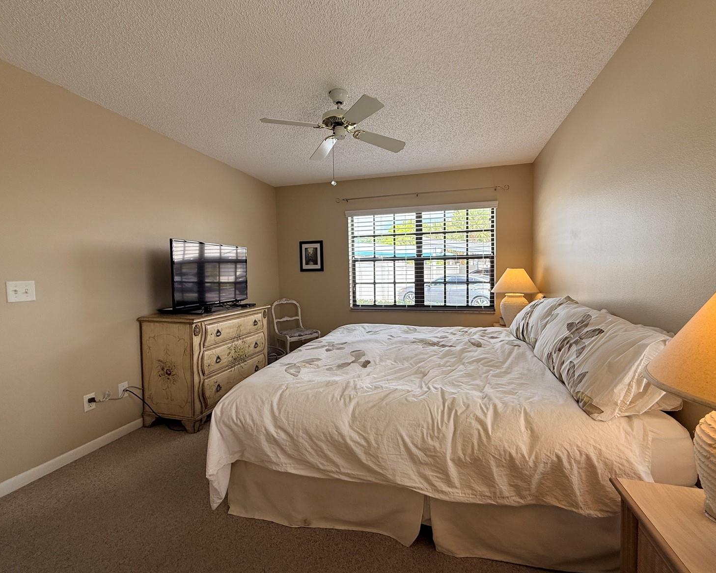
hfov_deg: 96.7
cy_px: 286
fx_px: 318
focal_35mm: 15
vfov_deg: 84.0
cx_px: 373
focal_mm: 2.22
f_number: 2.2
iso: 64
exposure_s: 1/164
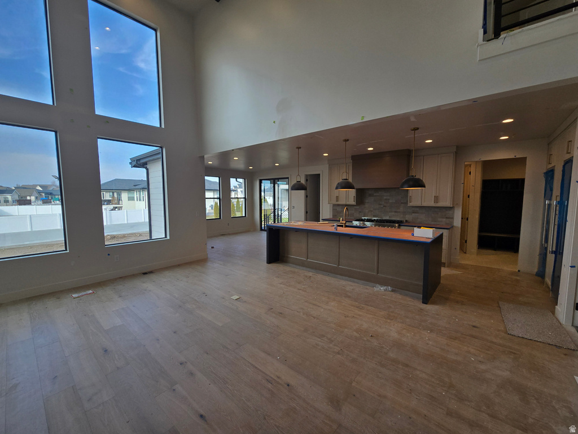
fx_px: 217
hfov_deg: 106.2
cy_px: 217
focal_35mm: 13
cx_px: 289
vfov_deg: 89.9
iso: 50
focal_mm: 2.2
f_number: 2.2
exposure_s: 1/268
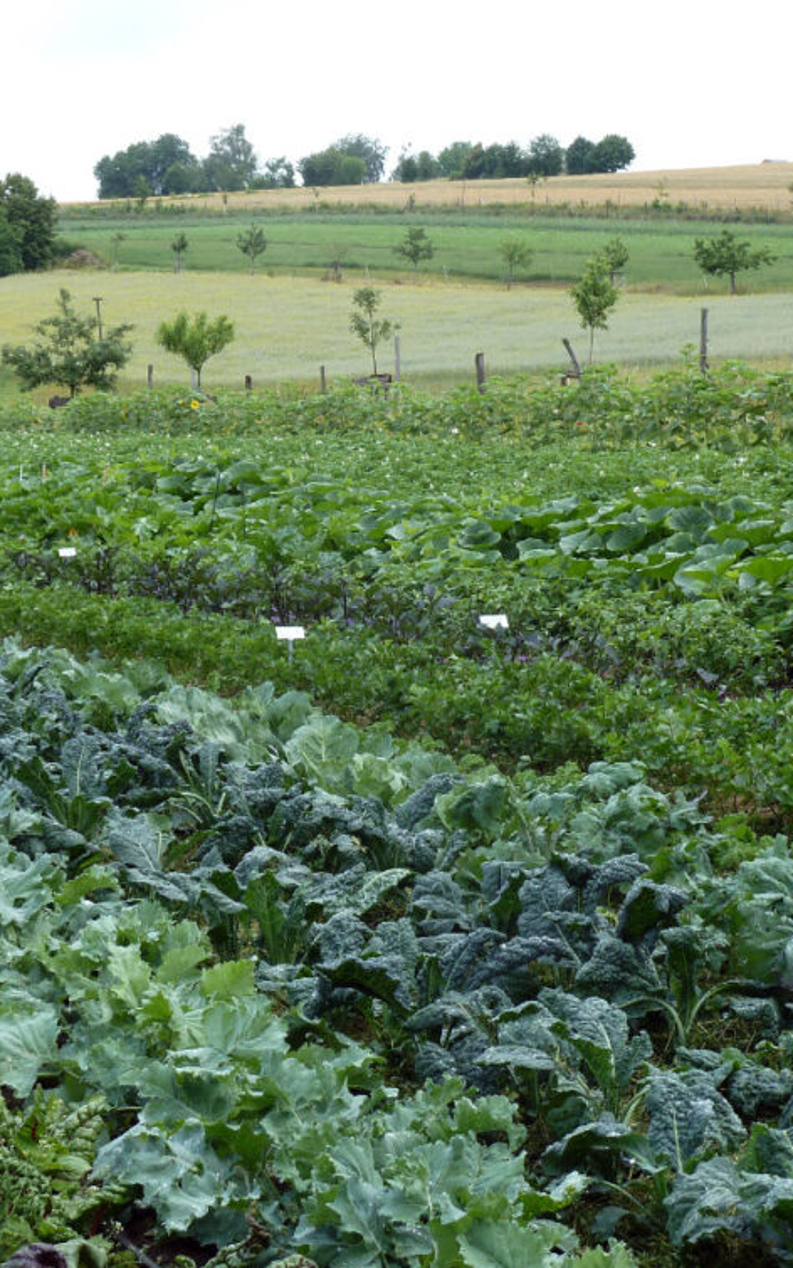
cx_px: 334
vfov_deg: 29.8
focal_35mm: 69
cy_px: 628
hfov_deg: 18.9
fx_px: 2385
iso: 80
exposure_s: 1/125
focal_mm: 7.9
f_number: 4
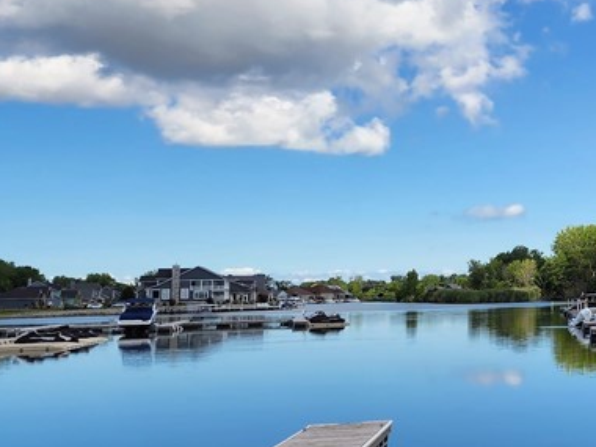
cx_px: 764
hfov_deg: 26.7
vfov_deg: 23.6
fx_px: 1067
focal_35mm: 62
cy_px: 177
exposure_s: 1/1008
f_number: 1.8
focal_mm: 6.4
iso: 12
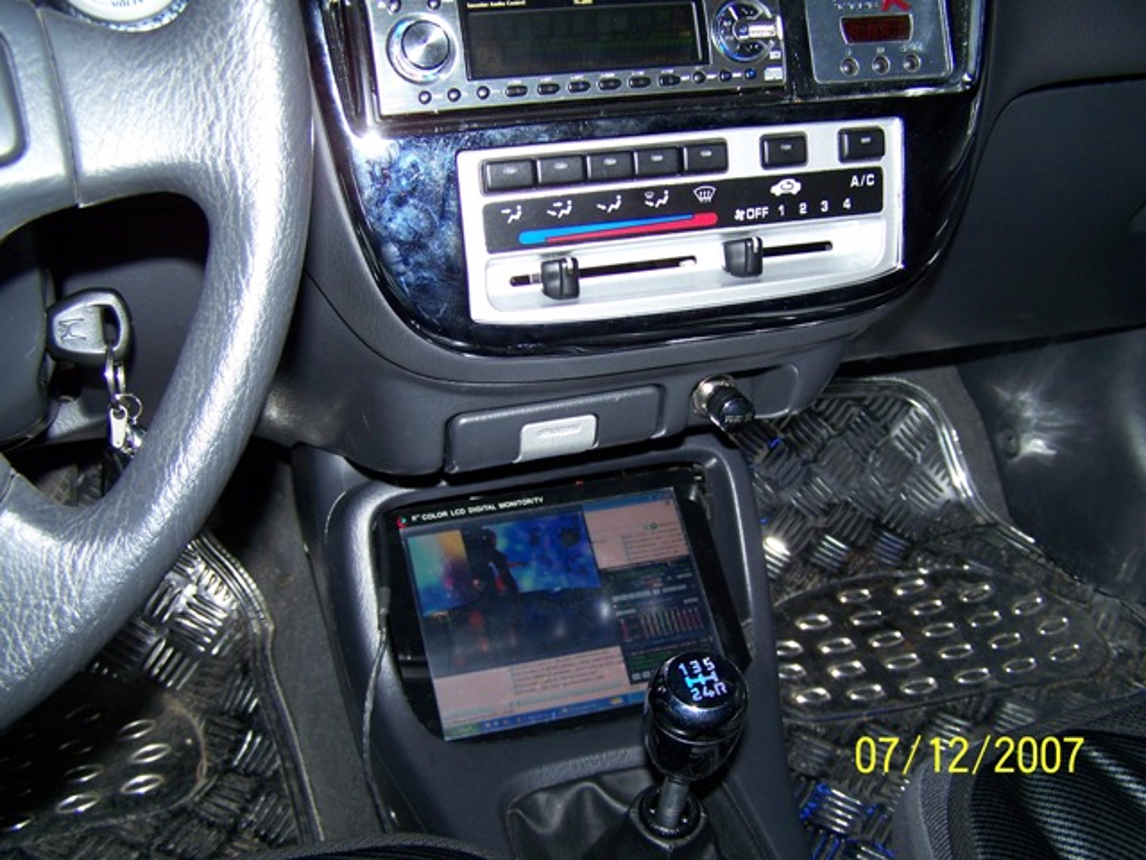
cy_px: 430
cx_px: 573
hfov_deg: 49.0
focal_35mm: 38
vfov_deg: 37.7
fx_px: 1258
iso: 80
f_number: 2.8
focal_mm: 6.3
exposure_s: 1/60
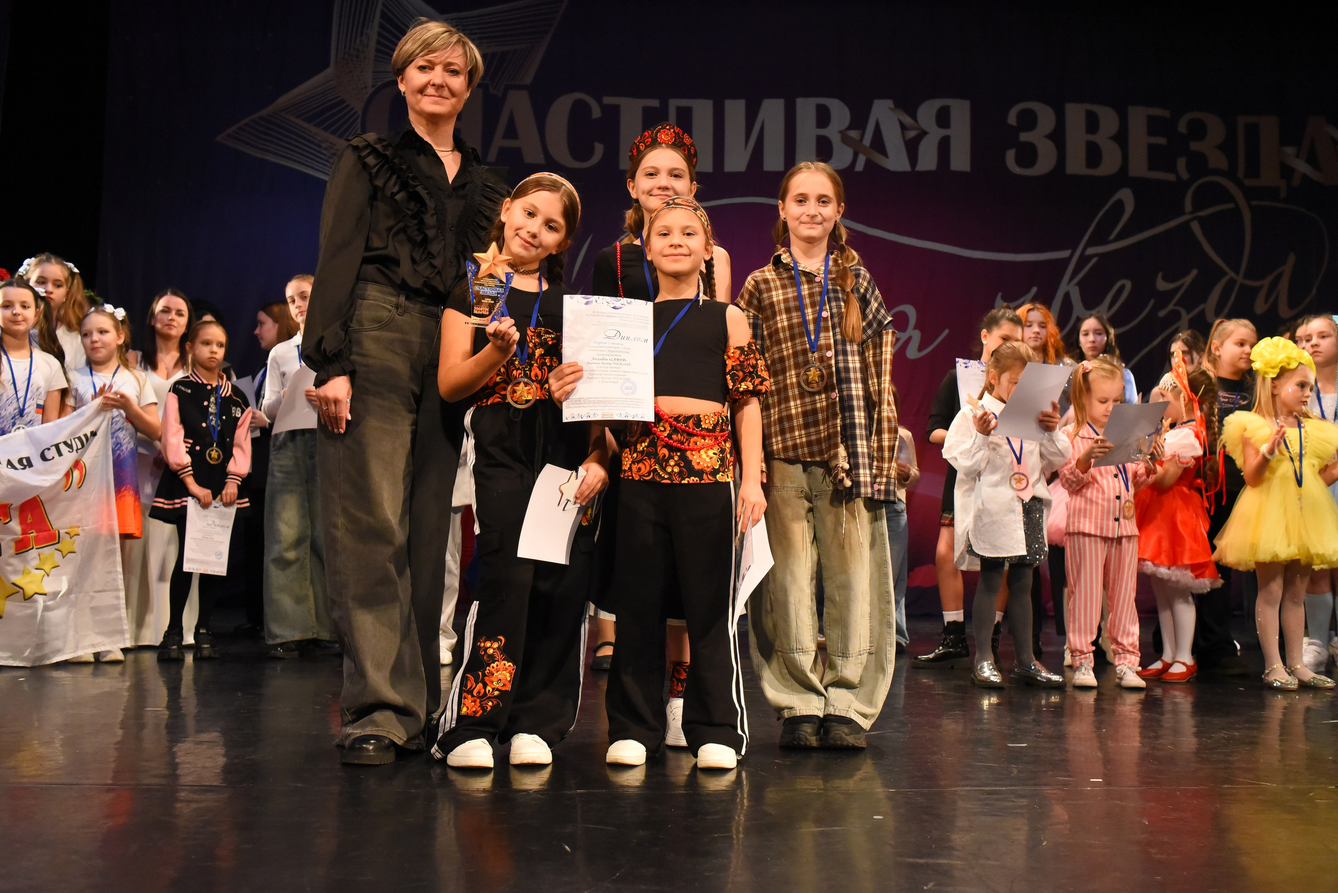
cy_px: 446
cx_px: 669
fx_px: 1301
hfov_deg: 54.4
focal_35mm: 35
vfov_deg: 37.9
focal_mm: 35
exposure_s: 1/250
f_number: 6.3
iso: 5000
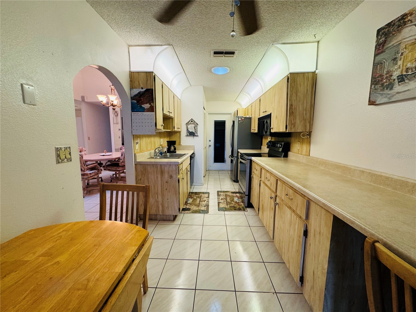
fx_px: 168
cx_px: 208
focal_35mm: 14
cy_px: 156
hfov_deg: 102.1
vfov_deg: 85.7
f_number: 2.2
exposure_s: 1/60
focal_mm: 2.22
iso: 200
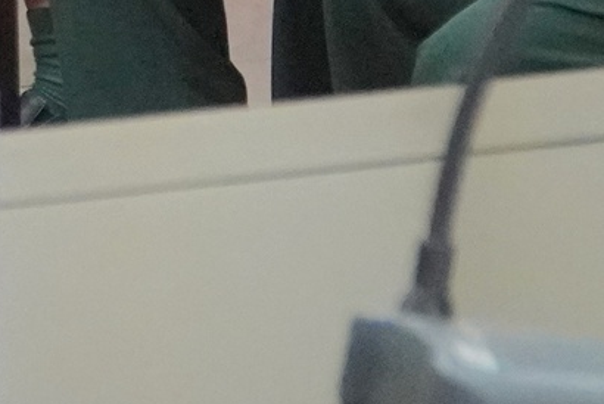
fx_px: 4871
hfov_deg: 7.1
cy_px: -641
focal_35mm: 290
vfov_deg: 4.6
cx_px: -80
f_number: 4
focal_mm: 31
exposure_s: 1/160
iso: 4000
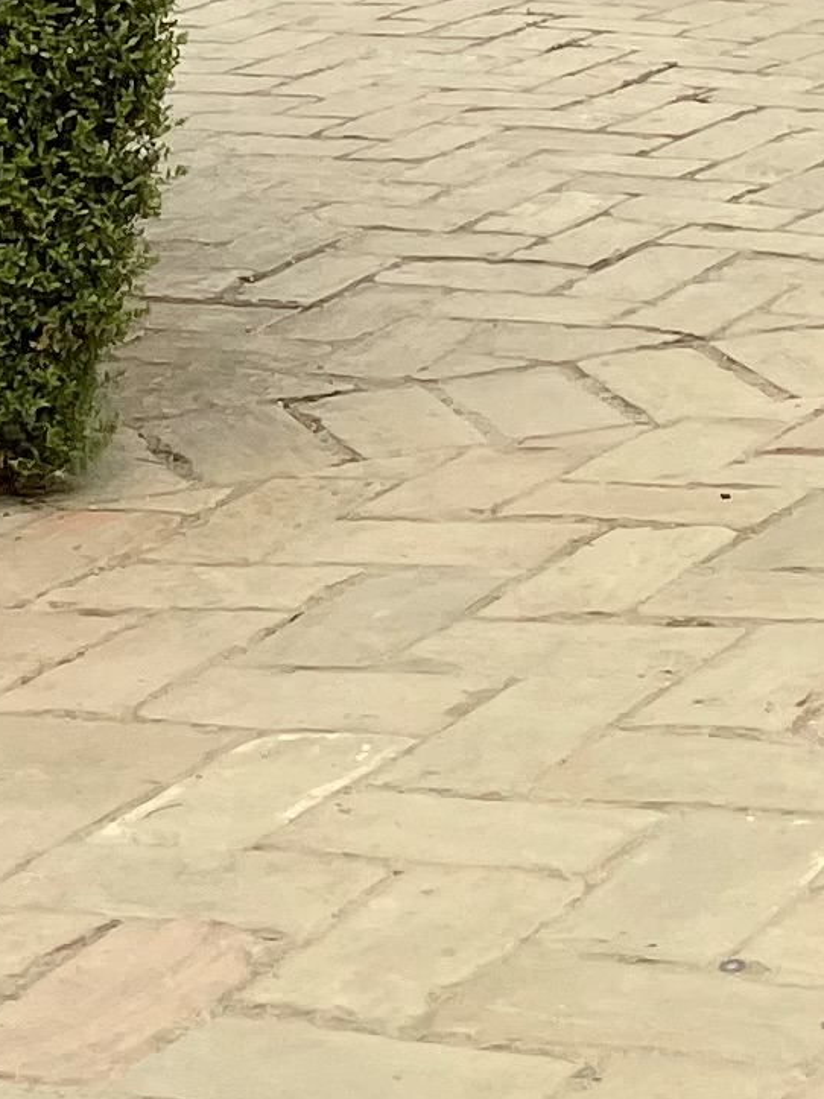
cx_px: 1061
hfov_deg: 10.0
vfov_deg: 11.8
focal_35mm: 145
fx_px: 4603
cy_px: -1281
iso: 32
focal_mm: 4.2
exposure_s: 1/4464
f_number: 1.6
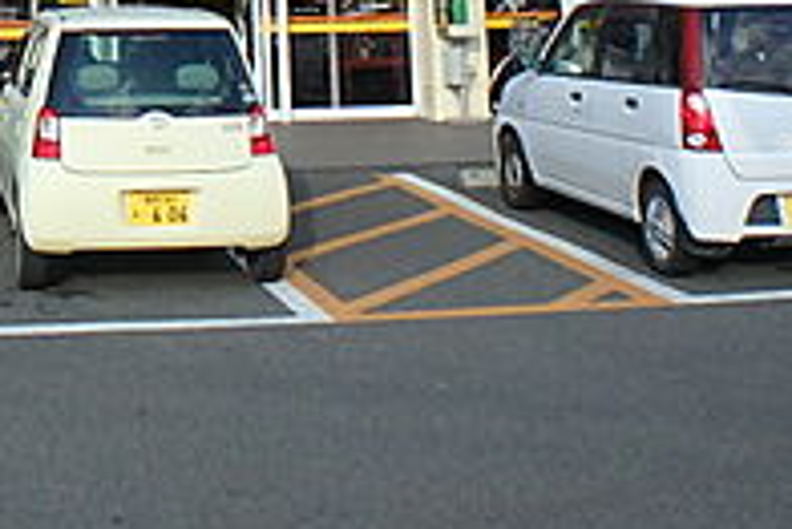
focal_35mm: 69
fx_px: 1519
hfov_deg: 28.4
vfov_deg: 17.3
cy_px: -325
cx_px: 121
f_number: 3.5
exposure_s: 1/500
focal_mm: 3.7
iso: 125
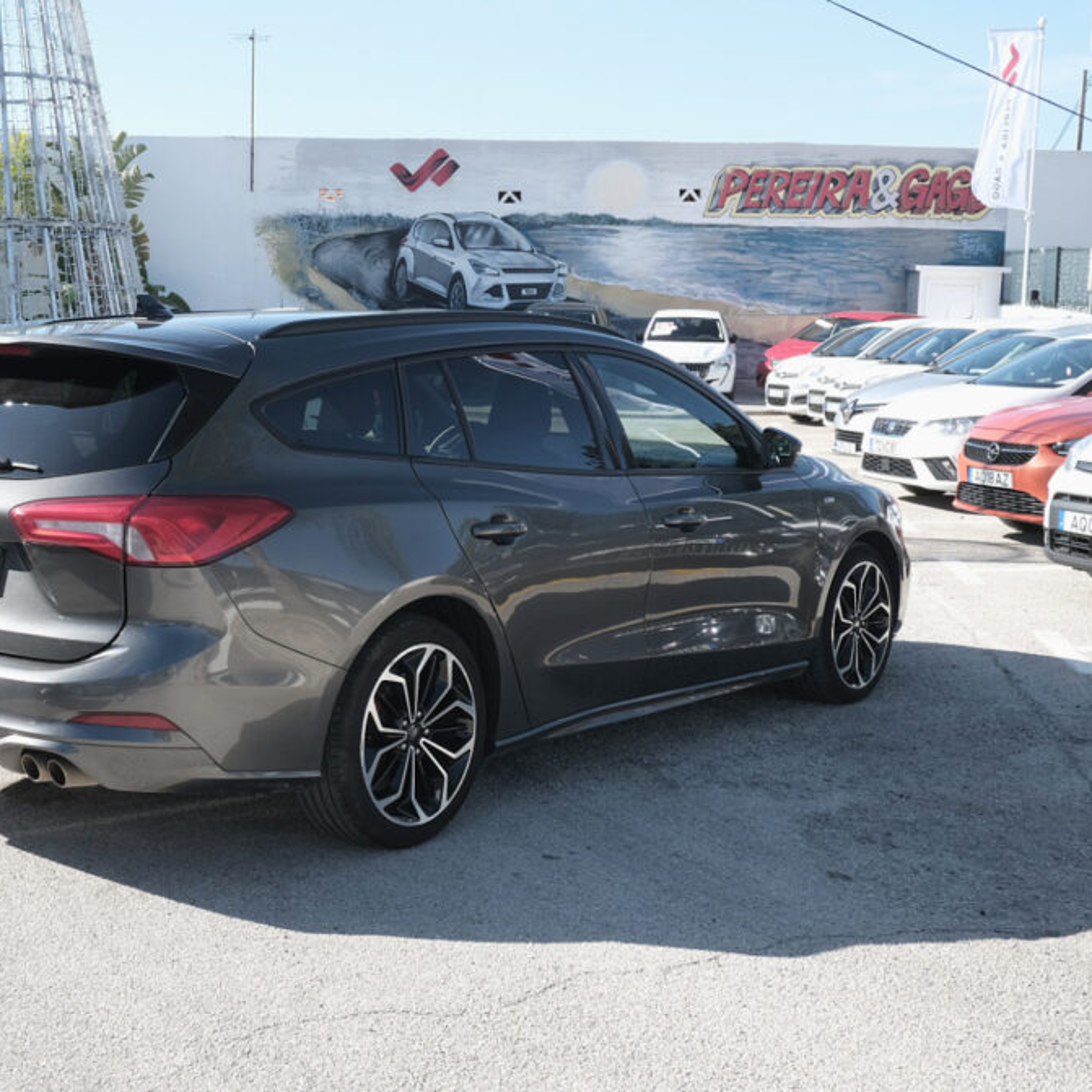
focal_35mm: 48
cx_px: 358
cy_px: 541
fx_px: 1713
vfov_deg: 35.4
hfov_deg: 35.0
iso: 160
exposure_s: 1/100
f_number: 9
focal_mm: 24.9
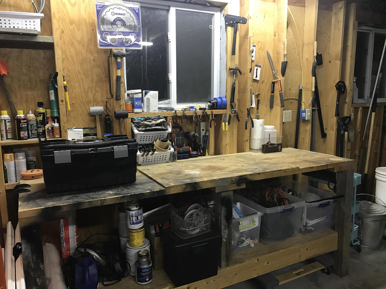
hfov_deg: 63.4
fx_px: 312
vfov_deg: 49.7
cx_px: 193
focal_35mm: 28
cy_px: 144
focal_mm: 3.99
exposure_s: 1/17
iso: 40
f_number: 1.8
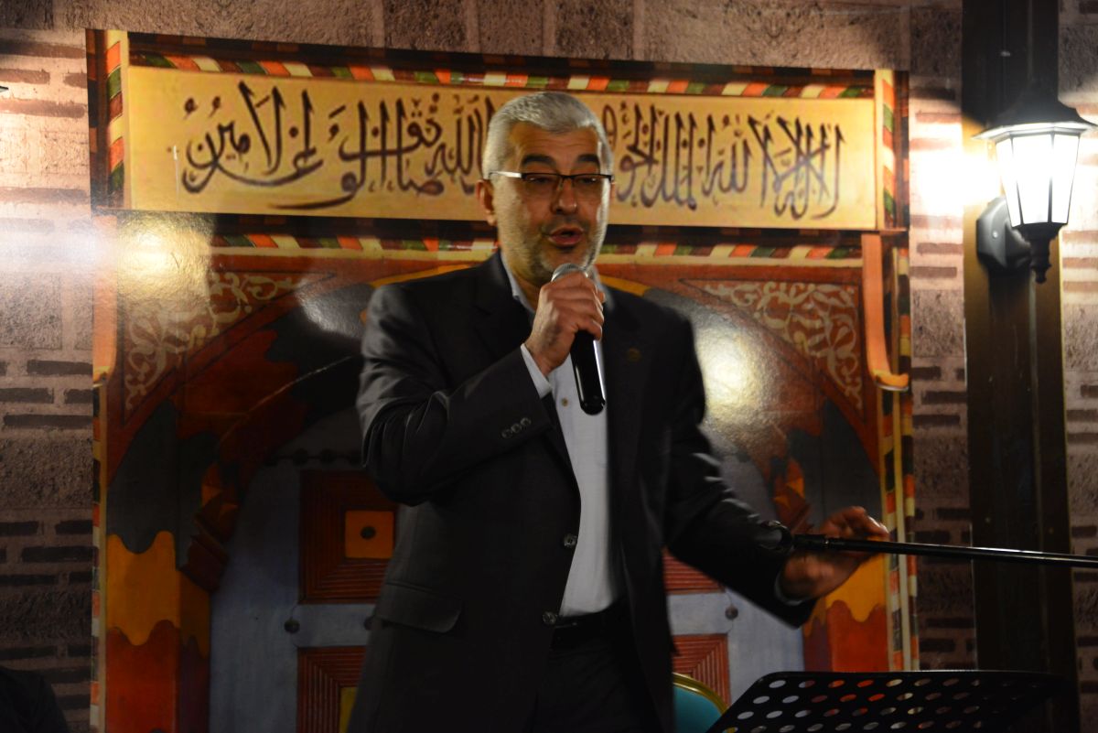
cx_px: 549
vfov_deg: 13.1
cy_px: 366
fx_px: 3203
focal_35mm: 105
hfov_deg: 19.4
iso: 2500
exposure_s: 1/25
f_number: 5.3
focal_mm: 105
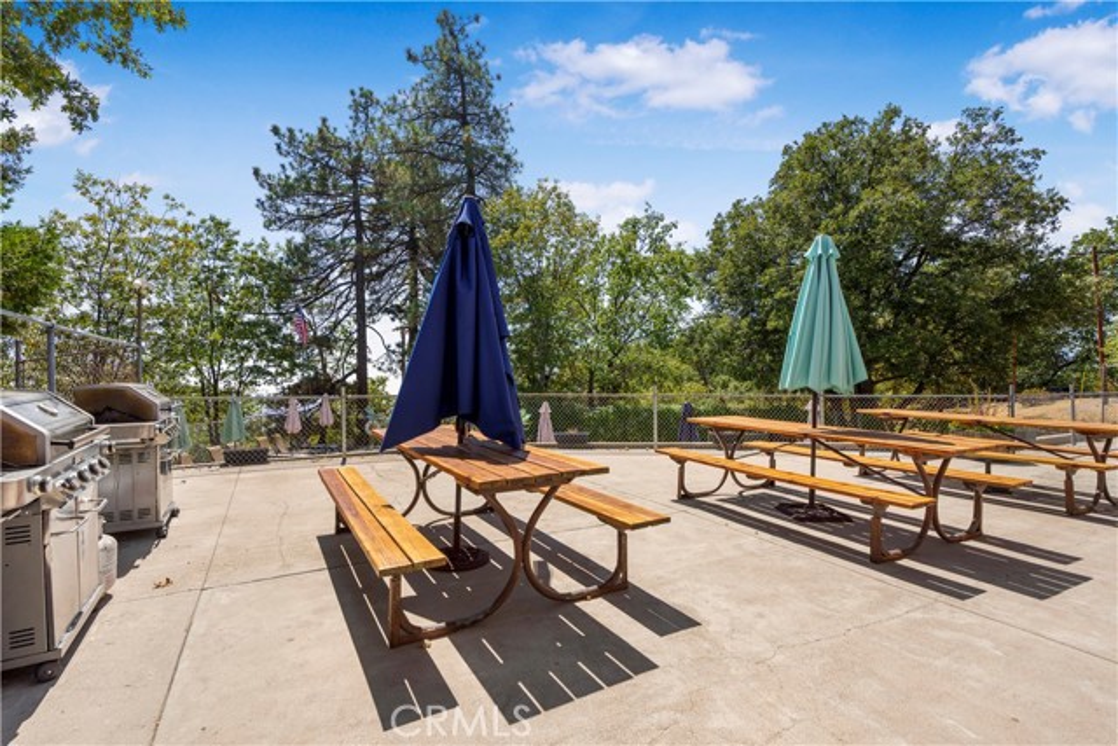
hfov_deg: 96.7
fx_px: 497
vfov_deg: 73.8
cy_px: 373
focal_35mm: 16
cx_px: 559
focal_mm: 16
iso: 160
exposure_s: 1/640
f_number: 5.6
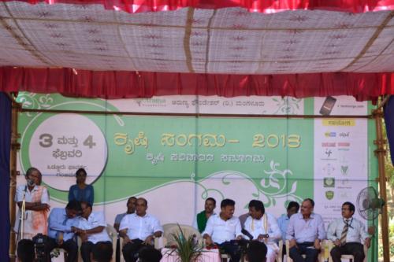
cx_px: 197
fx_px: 1149
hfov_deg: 19.5
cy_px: 131
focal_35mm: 105
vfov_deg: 13.0
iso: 100
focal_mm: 70
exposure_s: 1/100
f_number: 5
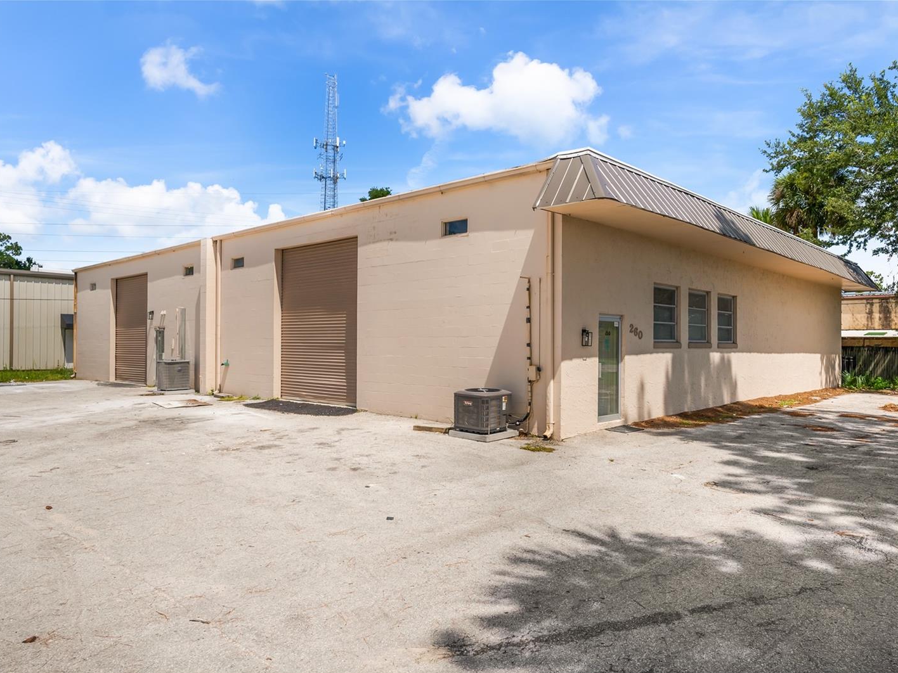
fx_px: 649
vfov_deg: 54.9
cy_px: 338
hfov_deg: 69.3
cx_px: 479
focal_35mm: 25
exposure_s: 1/5000
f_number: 7.1
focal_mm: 23
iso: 400
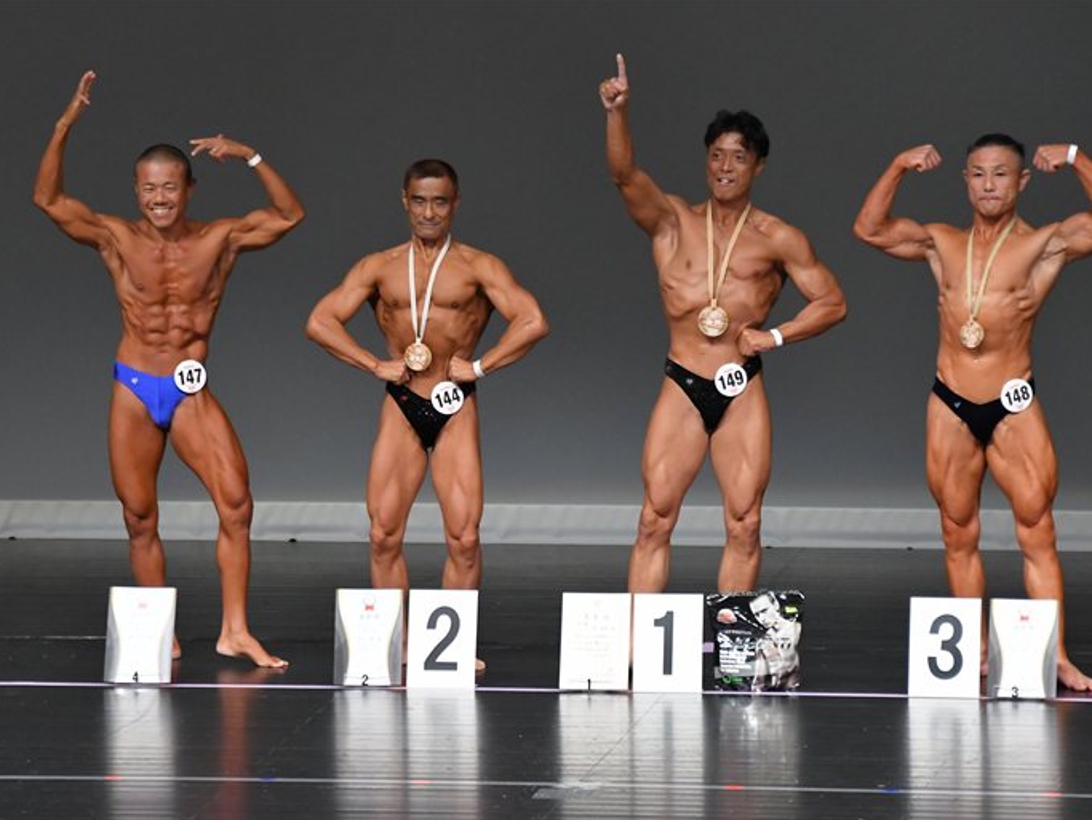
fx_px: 10321
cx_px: 519
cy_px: 409
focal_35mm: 327
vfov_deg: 4.6
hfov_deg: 6.1
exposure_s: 1/400
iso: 5000
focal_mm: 200
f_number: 5.6
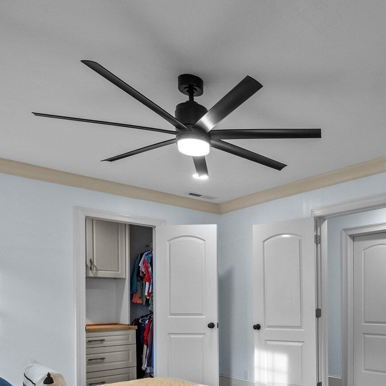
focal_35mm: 29
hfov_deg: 50.1
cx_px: 340
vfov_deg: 52.6
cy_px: 300
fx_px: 366
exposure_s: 1/40
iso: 400
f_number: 4
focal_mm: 7
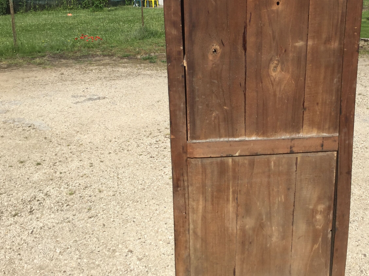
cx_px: 236
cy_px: 120
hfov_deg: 41.7
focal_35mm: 45
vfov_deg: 32.1
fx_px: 480
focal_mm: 3.3
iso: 25
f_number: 2.4
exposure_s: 1/1335
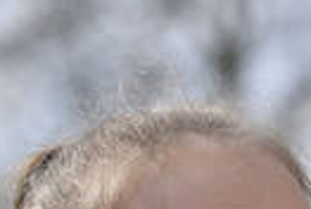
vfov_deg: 2.9
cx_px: 328
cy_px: 464
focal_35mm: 477
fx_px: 4130
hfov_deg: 4.3
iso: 200
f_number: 4
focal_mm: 98
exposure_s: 1/4000
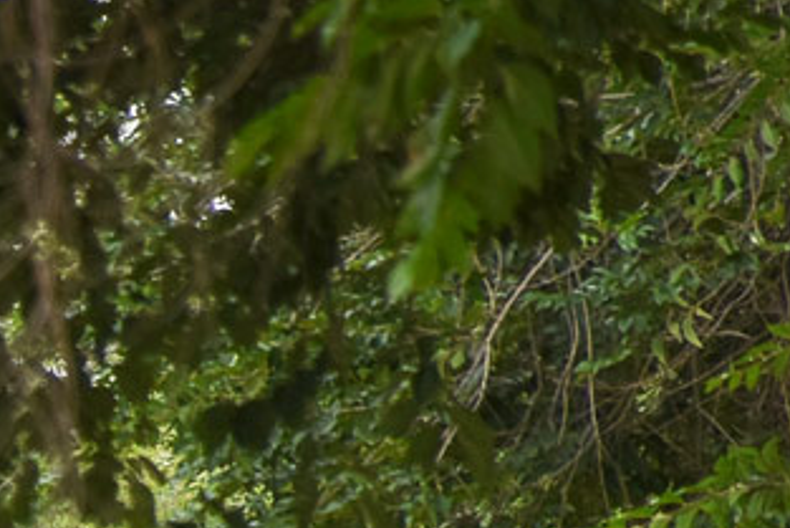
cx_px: -941
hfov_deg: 2.0
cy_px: 796
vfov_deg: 1.4
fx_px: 22085
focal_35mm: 1006
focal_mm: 140
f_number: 5.6
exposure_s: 1/320
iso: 320
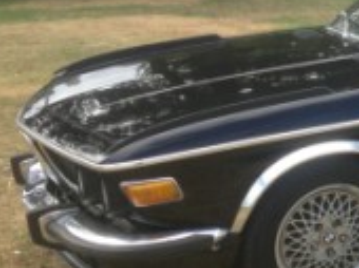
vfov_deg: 16.9
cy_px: 89
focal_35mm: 87
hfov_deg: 20.7
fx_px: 901
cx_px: 454
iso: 50
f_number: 2.4
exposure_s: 1/369
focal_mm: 4.13
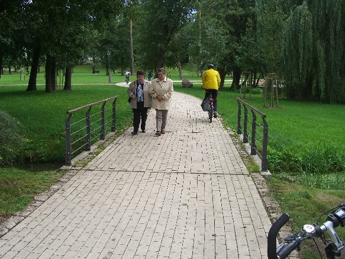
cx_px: 172
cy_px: 130
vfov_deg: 37.7
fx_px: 379
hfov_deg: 49.0
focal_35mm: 38
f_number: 4
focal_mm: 7.9
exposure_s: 1/200
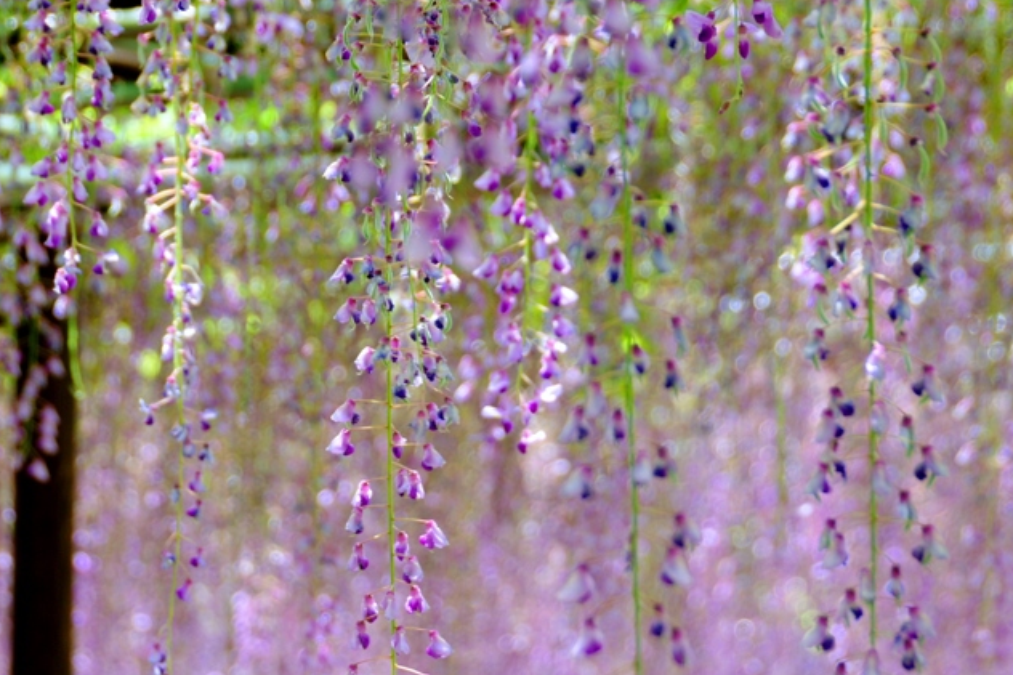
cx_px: 388
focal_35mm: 214
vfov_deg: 6.4
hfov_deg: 9.6
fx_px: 6020
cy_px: 327
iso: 200
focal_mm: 88
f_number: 5.6
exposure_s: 1/25
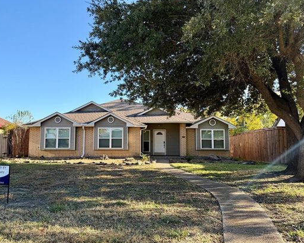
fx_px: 243
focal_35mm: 27
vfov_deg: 53.2
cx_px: 139
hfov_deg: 64.0
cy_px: 125
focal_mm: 6.76
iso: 80
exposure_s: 1/1337
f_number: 1.78
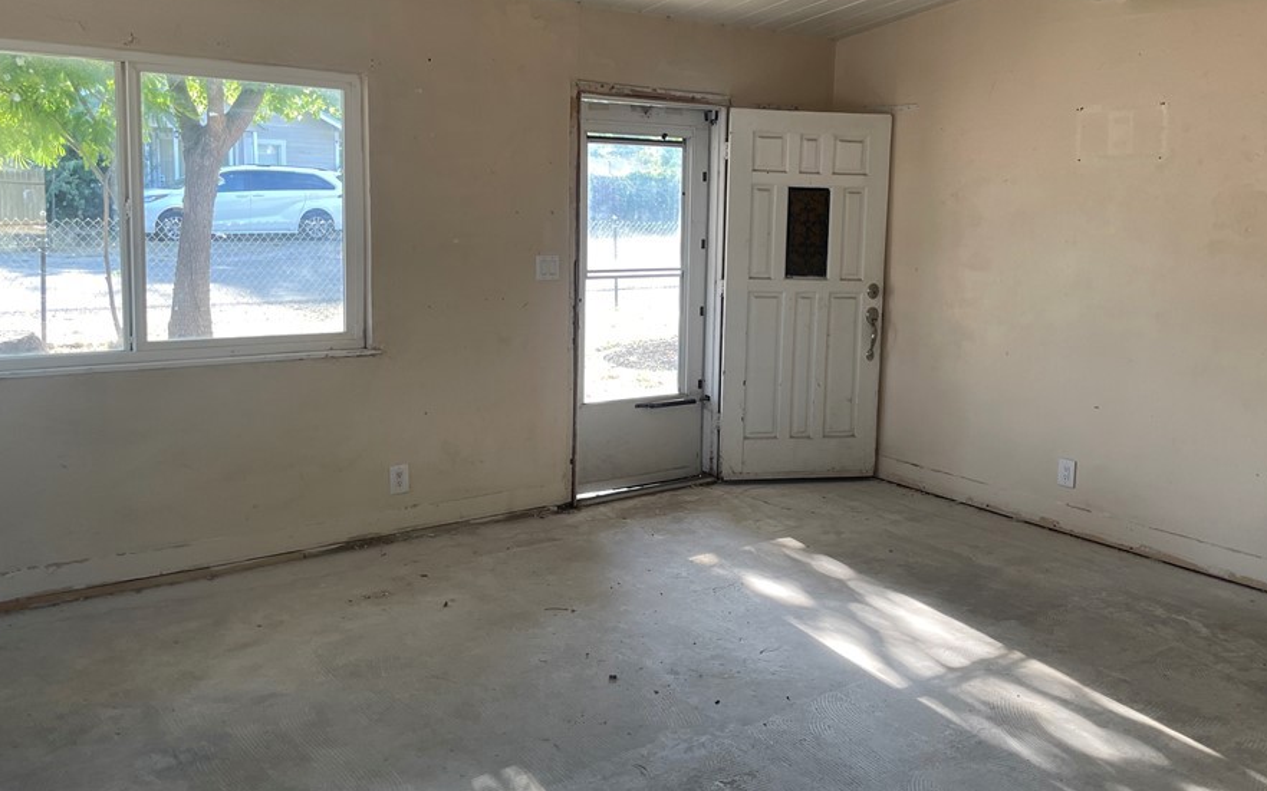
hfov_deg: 59.5
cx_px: 713
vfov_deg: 39.3
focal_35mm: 32
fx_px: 1105
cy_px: 334
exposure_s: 1/121
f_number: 1.6
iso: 80
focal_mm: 4.2
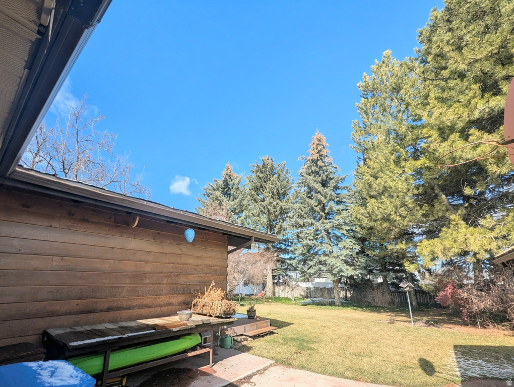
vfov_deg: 90.1
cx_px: 257
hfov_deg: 106.1
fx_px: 193
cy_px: 194
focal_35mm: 13
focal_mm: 1.95
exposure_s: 1/1019
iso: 50
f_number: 2.2
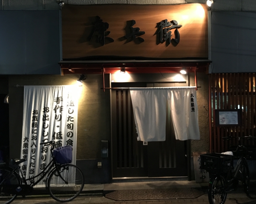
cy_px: 103
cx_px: 137
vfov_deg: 47.1
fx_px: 235
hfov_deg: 57.1
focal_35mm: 31
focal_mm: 4.15
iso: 200
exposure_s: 1/15
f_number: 2.2
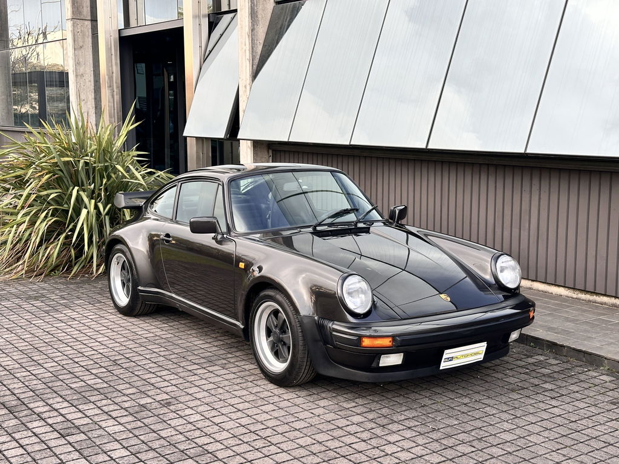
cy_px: 232
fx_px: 858
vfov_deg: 30.3
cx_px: 310
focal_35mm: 48
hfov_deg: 39.7
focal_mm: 6.86
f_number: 1.78
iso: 64
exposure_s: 1/496
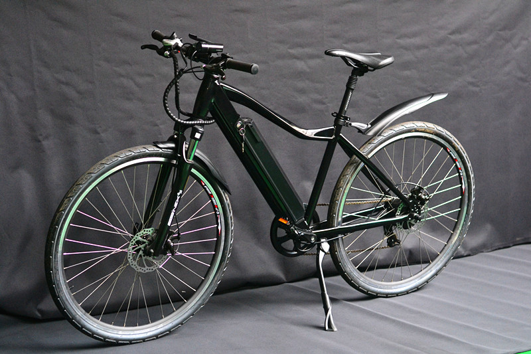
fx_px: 1106
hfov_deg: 27.0
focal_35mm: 75
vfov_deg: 18.2
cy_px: 177
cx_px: 266
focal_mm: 50
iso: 1800
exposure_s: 1/30
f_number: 3.2
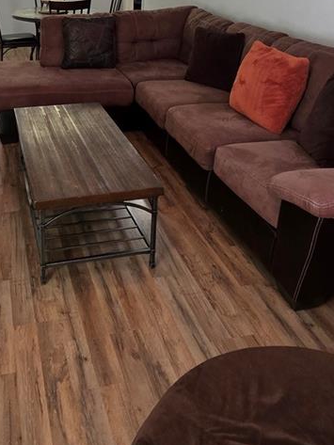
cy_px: 74
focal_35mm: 33
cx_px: 72
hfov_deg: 41.3
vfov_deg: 51.1
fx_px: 424
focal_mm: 2.2
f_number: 1.9
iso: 200
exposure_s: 1/60
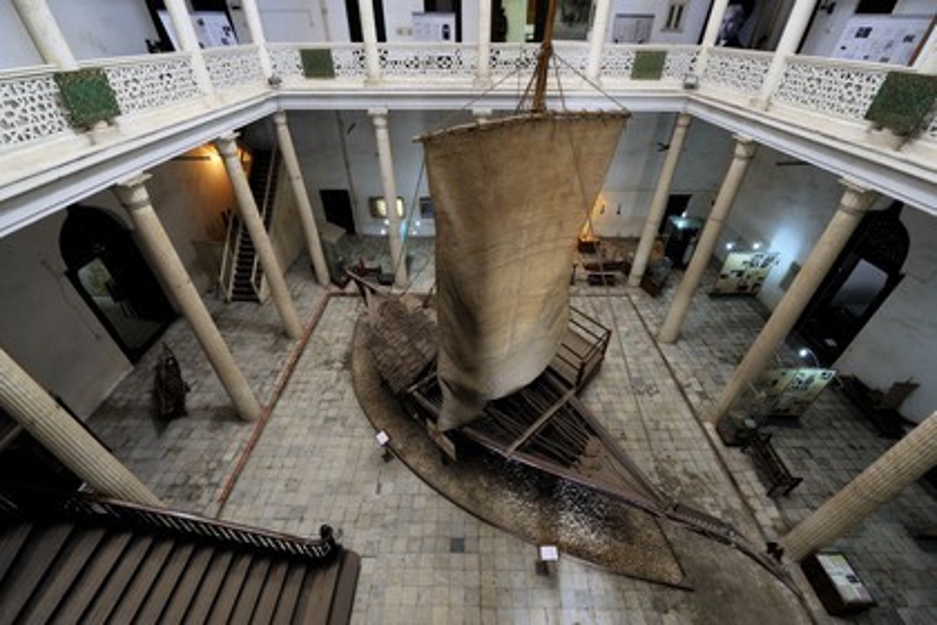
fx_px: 364
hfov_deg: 104.3
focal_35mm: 14
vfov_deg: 81.2
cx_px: 468
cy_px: 312
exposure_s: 1/25
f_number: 5
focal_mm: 14
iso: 1600
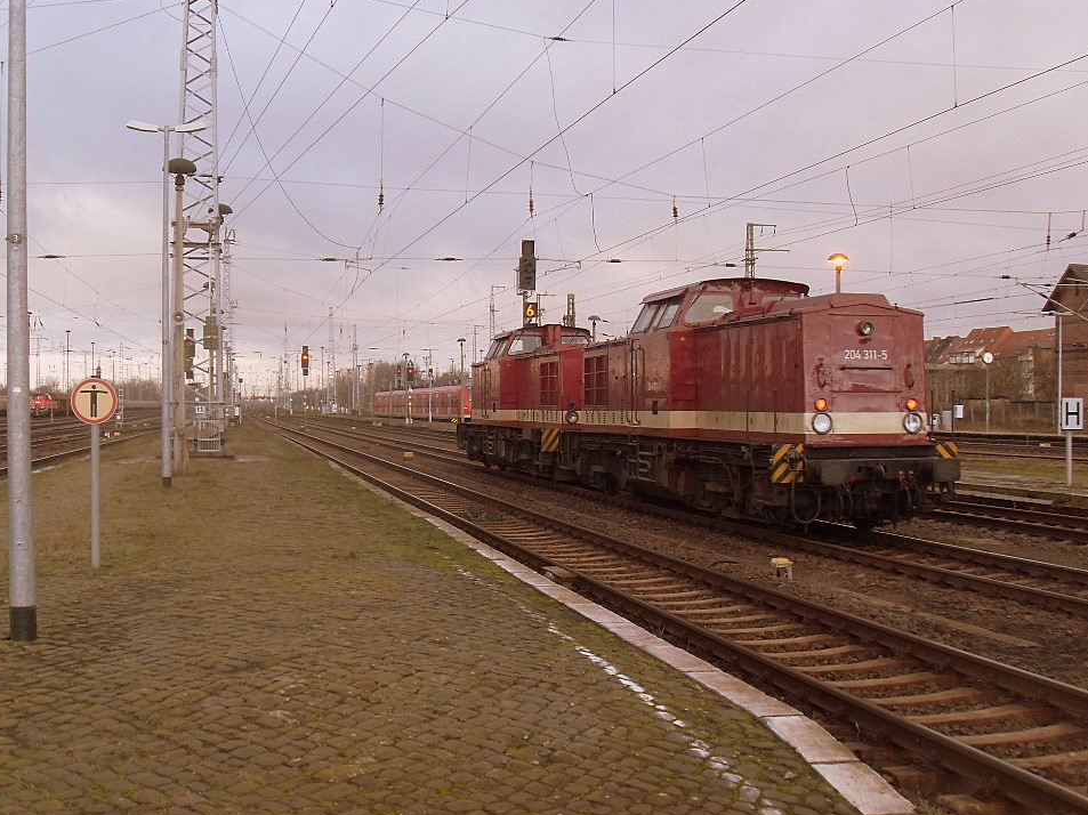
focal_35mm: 43
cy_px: 400
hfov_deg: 43.8
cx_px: 575
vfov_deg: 33.6
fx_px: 1351
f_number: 3.1
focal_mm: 7.1
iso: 160
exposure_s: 1/45
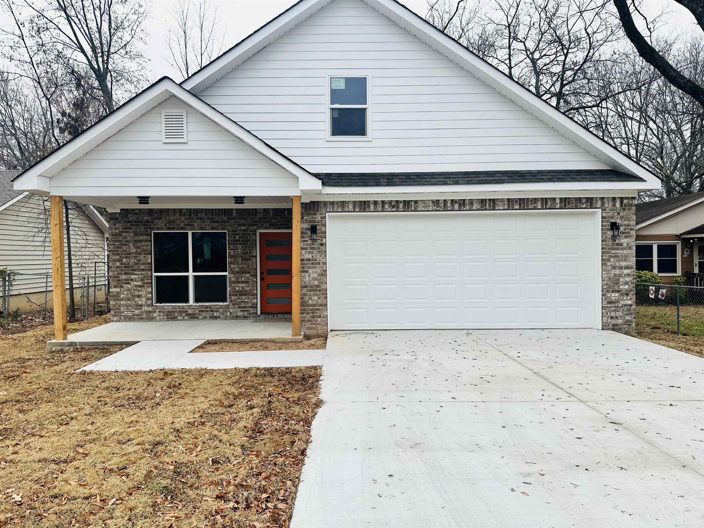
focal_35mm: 24
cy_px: 264
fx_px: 488
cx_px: 352
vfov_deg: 56.8
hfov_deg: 71.6
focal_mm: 6.86
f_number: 1.78
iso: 80
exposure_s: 1/1562
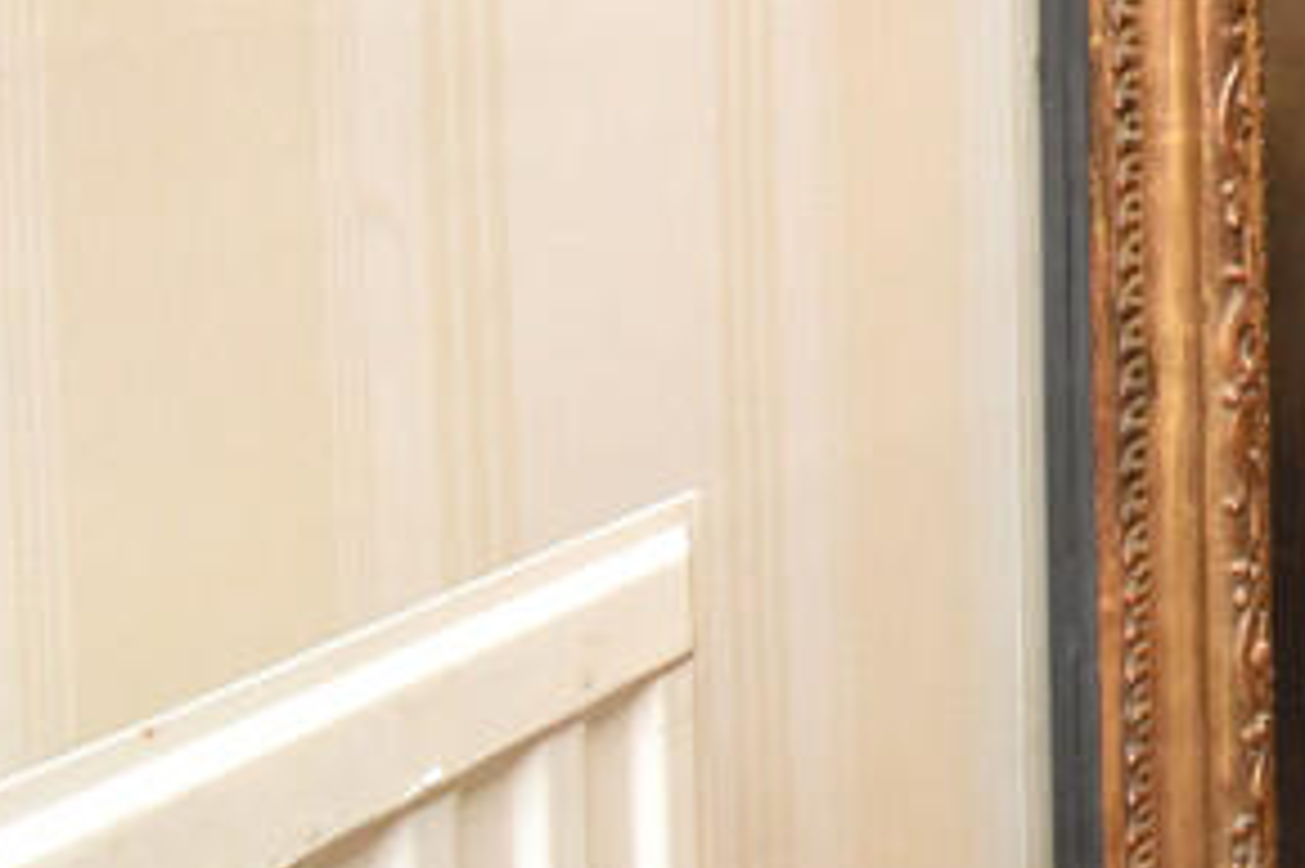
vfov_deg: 23.0
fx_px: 1920
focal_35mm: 53
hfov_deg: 24.3
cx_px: 2169
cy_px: -227
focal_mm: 10
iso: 1600
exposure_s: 1/60
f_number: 9
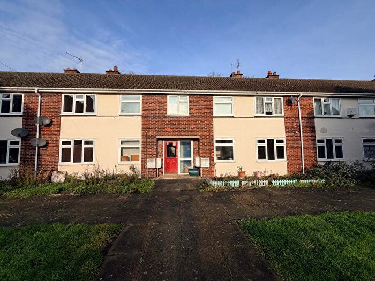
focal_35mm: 14
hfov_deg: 102.1
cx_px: 188
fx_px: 152
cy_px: 140
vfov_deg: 85.7
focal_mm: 2.22
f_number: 2.2
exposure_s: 1/770
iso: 32
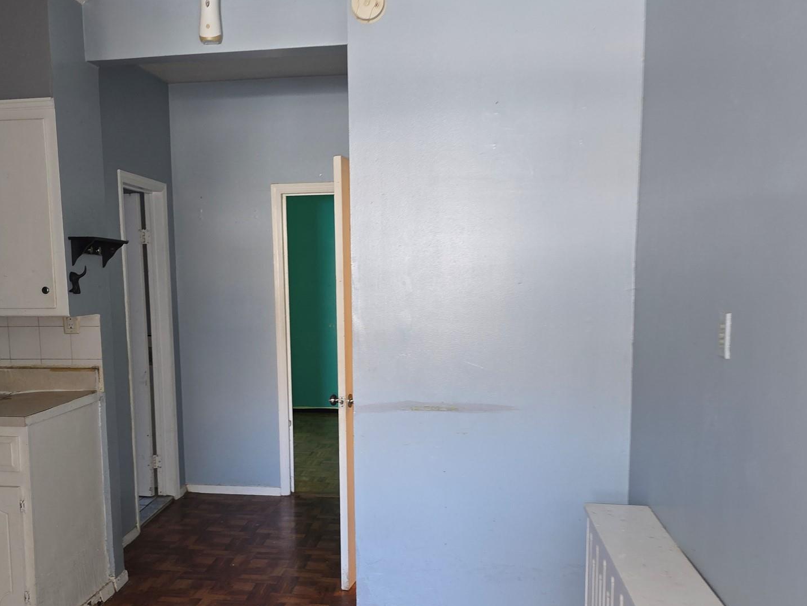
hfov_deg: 55.1
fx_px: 770
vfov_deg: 42.6
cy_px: 377
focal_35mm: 33
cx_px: 343
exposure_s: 1/15
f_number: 1.7
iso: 125
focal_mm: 6.3
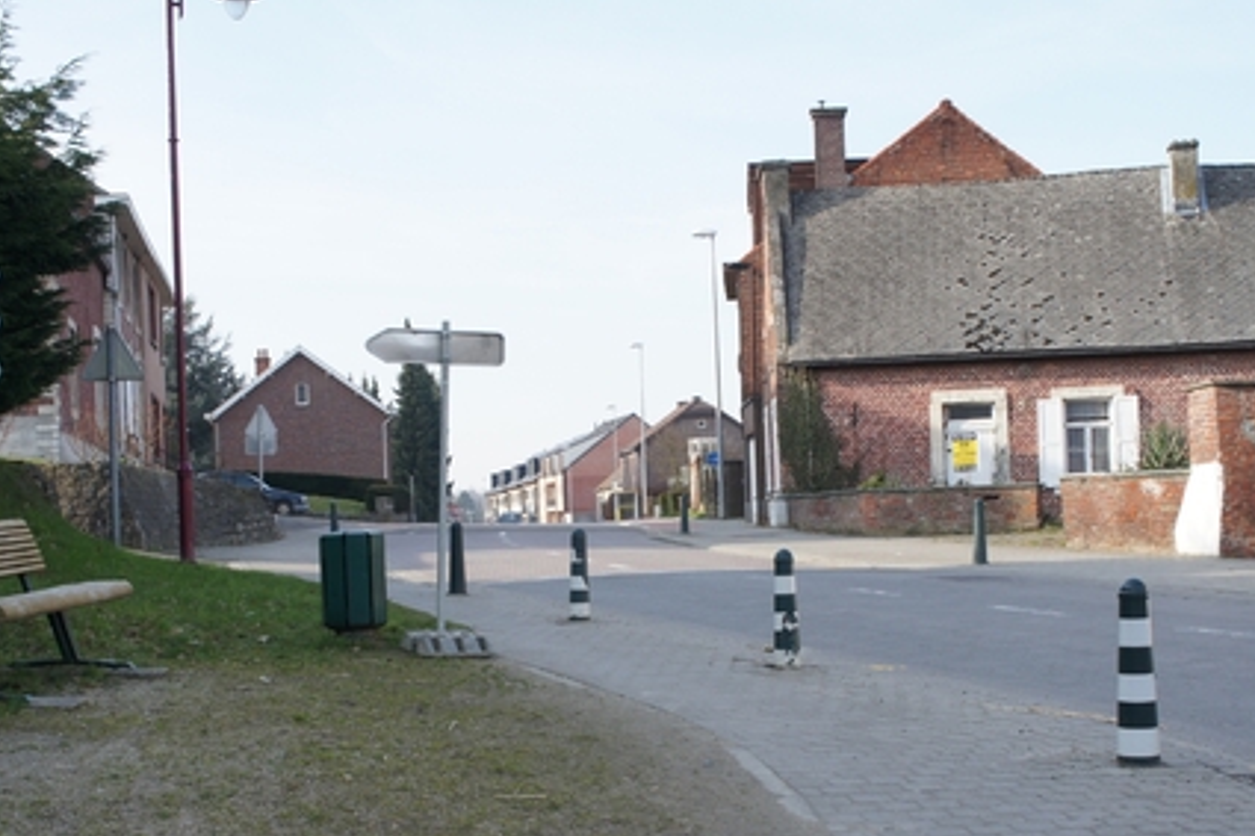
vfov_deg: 27.5
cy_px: 545
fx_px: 1697
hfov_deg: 40.6
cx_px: 599
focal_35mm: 49
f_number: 8
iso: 200
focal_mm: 23
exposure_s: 1/160
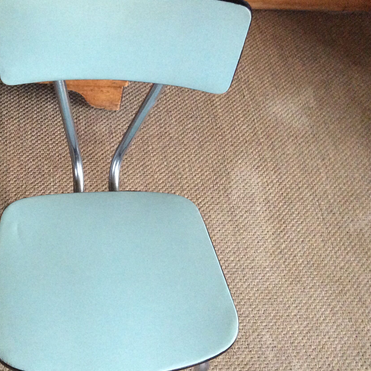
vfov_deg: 38.3
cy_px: 191
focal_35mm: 44
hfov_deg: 37.3
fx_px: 534
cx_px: 87
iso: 320
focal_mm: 3.3
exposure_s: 1/20
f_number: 2.4
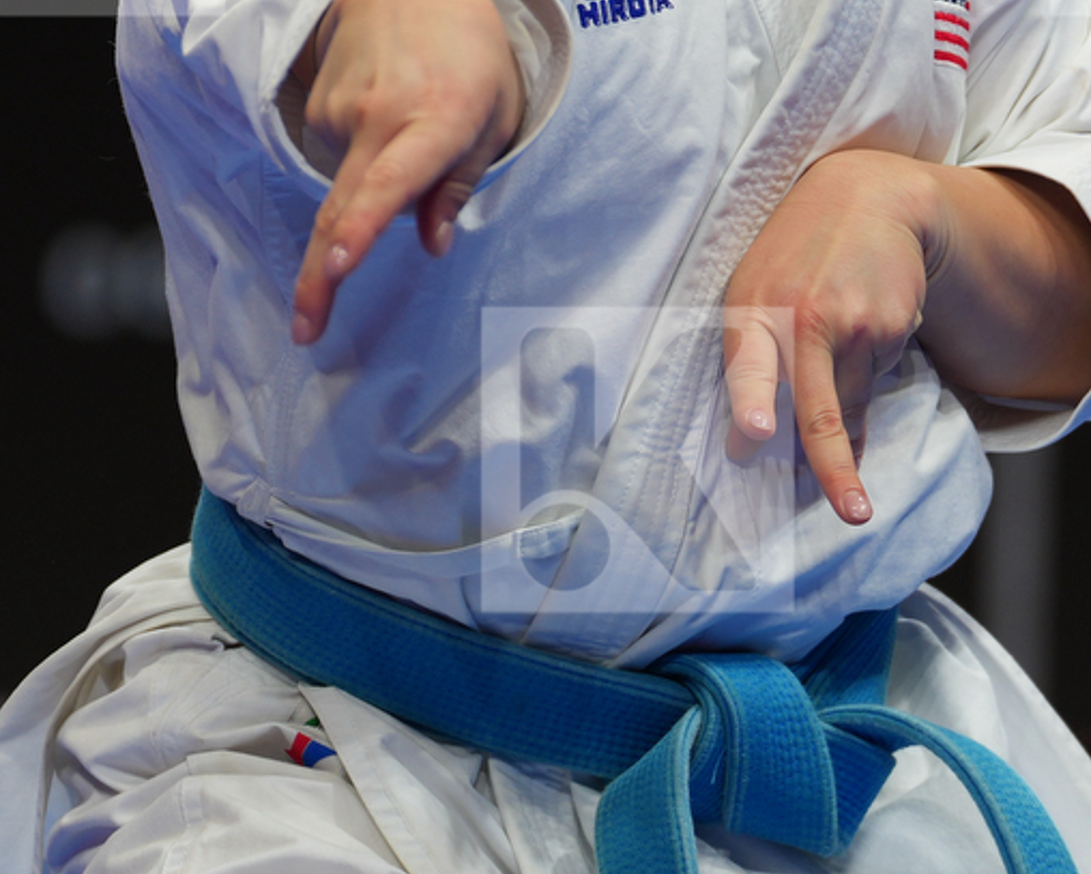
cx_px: 638
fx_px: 28625
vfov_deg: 1.7
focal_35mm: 886
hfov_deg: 2.2
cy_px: -135
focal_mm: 200
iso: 200
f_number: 2.8
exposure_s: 1/500
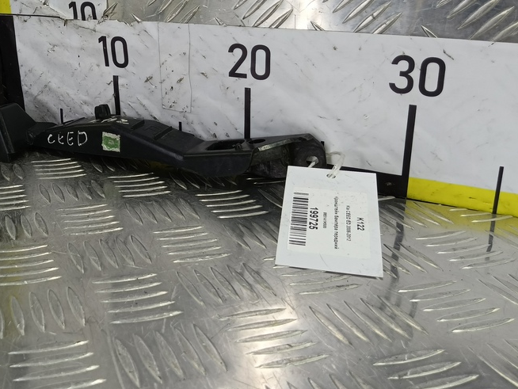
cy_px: 139
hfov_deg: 49.7
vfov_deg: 39.3
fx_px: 539
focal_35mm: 36
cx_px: 143
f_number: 1.6
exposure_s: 1/50
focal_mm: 4.11
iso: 108
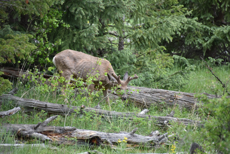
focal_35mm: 300
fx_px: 1917
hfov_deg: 6.9
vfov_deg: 4.6
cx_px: 115
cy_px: 77
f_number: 5.6
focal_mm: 300
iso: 1100
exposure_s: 1/640
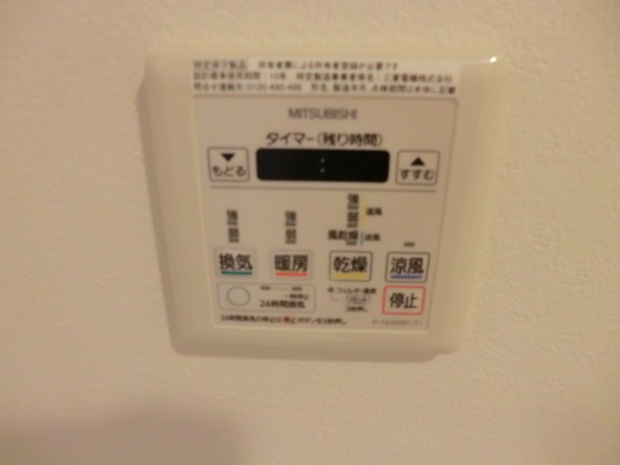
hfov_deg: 71.6
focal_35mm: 24
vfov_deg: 56.8
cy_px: 232
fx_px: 430
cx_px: 310
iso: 640
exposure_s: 1/60
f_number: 3.2
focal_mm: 4.3
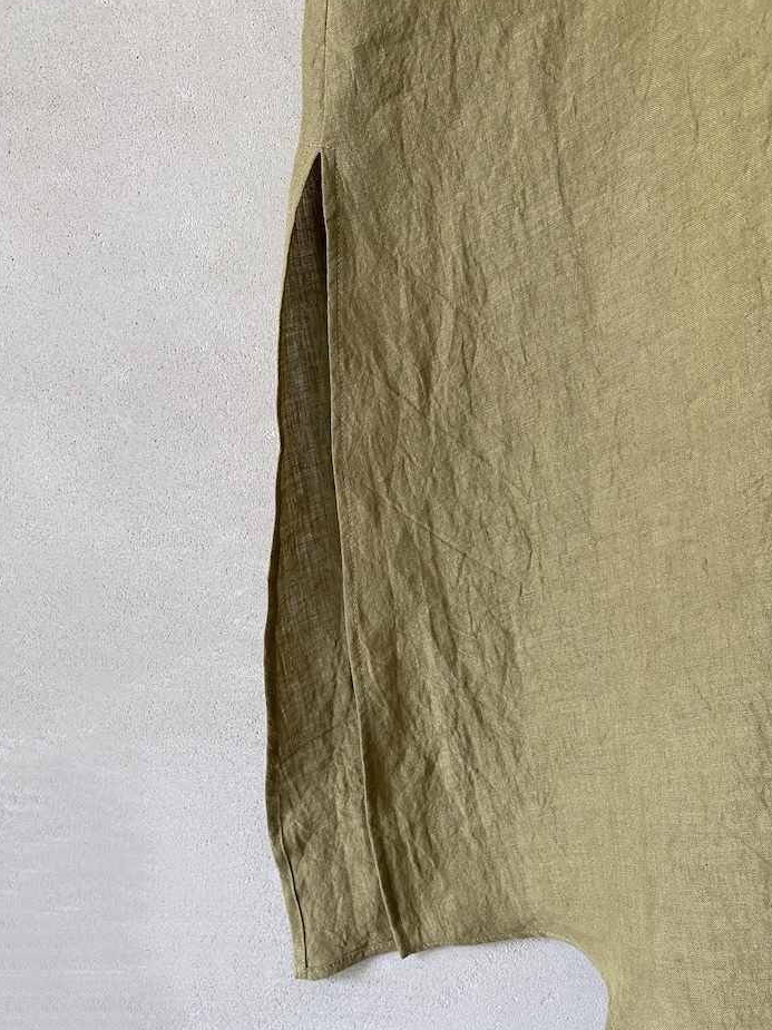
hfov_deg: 46.7
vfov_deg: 59.8
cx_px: 423
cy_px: 583
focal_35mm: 30
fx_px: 893
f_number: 1.8
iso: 125
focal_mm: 4.25
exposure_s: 1/64
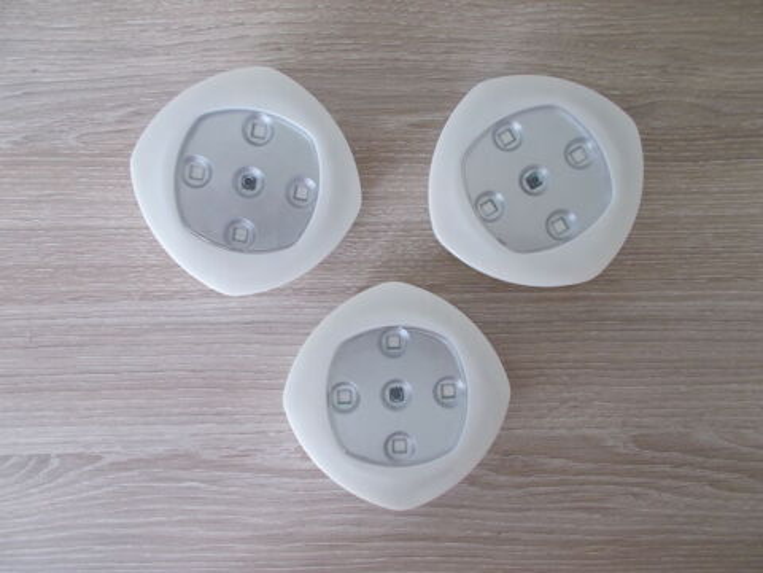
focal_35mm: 26
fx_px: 573
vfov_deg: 53.1
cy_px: 286
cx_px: 382
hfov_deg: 67.3
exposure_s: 1/20
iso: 200
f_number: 3.2
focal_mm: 4.6
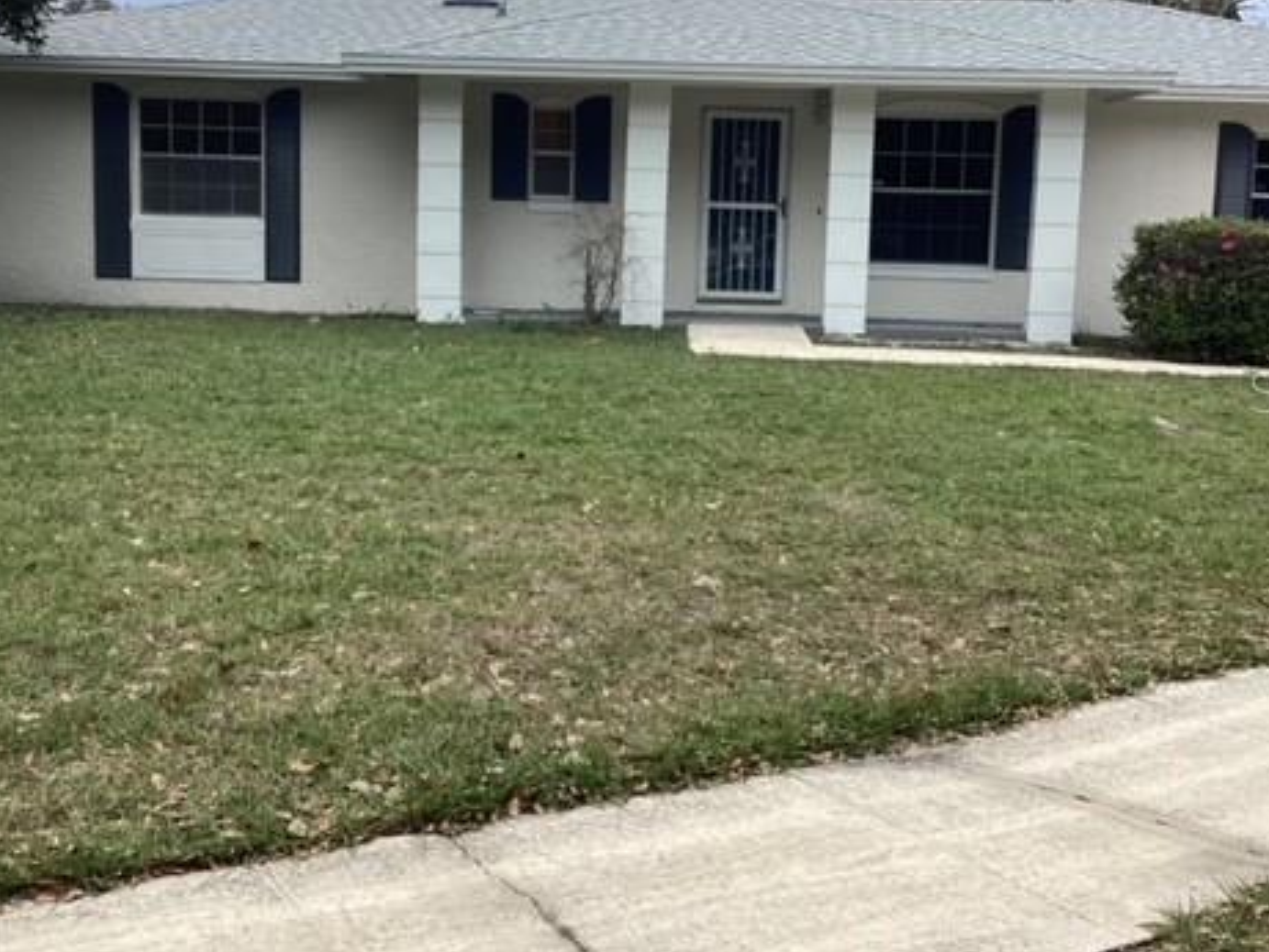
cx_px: 628
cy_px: 391
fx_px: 1577
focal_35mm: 43
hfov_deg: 43.8
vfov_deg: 33.5
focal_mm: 3.3
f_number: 2.4
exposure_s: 1/395
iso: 25
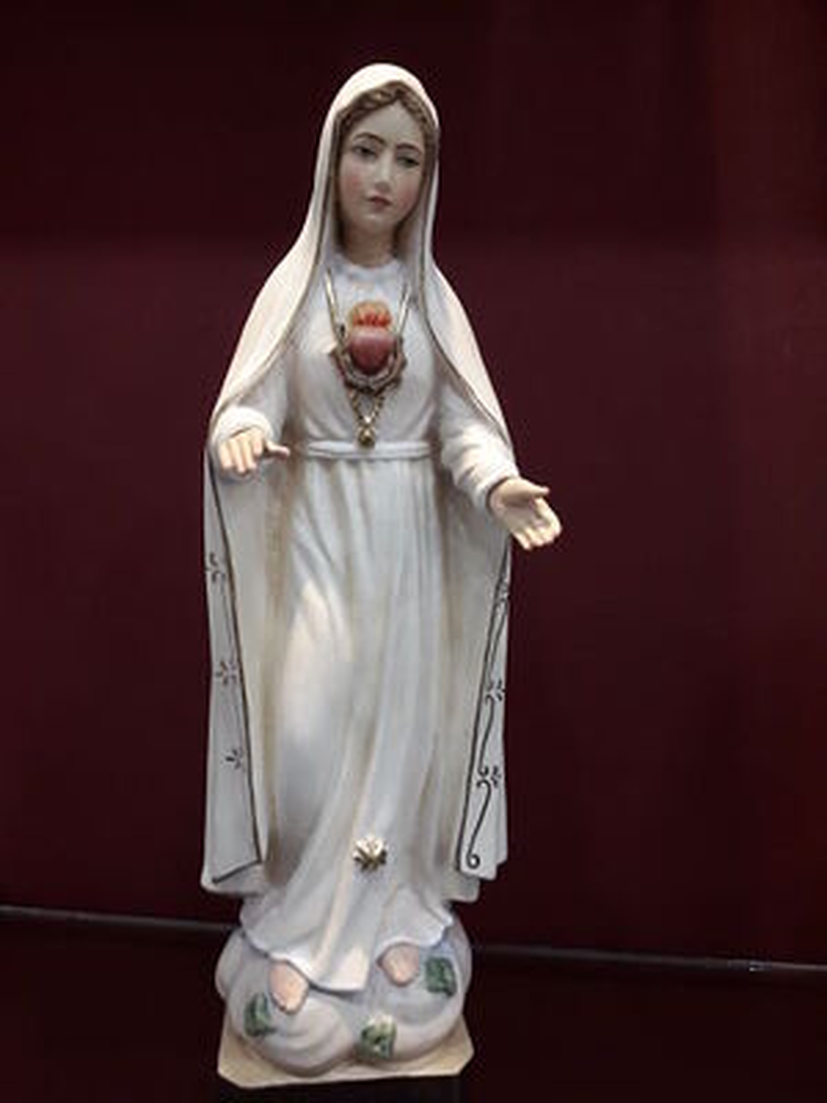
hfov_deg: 51.4
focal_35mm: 27
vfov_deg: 65.3
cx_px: 414
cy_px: 552
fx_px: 860
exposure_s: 1/50
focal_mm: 3.6
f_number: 1.9
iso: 80
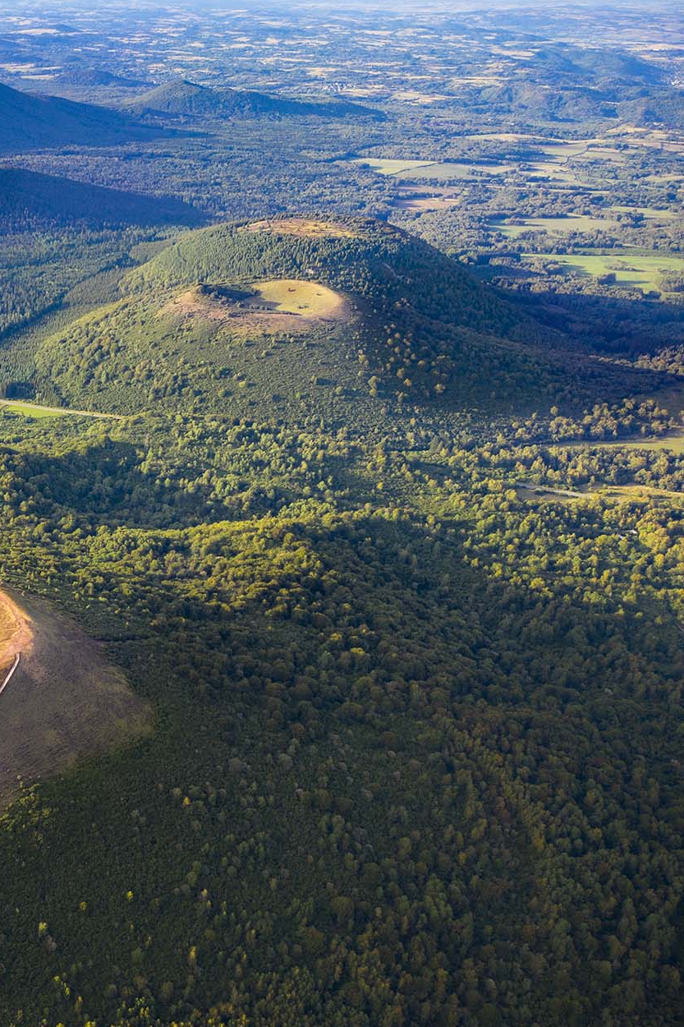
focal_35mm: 43
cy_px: 520
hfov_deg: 28.3
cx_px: -69
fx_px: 1226
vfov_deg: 45.4
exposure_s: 1/400
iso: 100
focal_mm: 10.26
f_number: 3.5
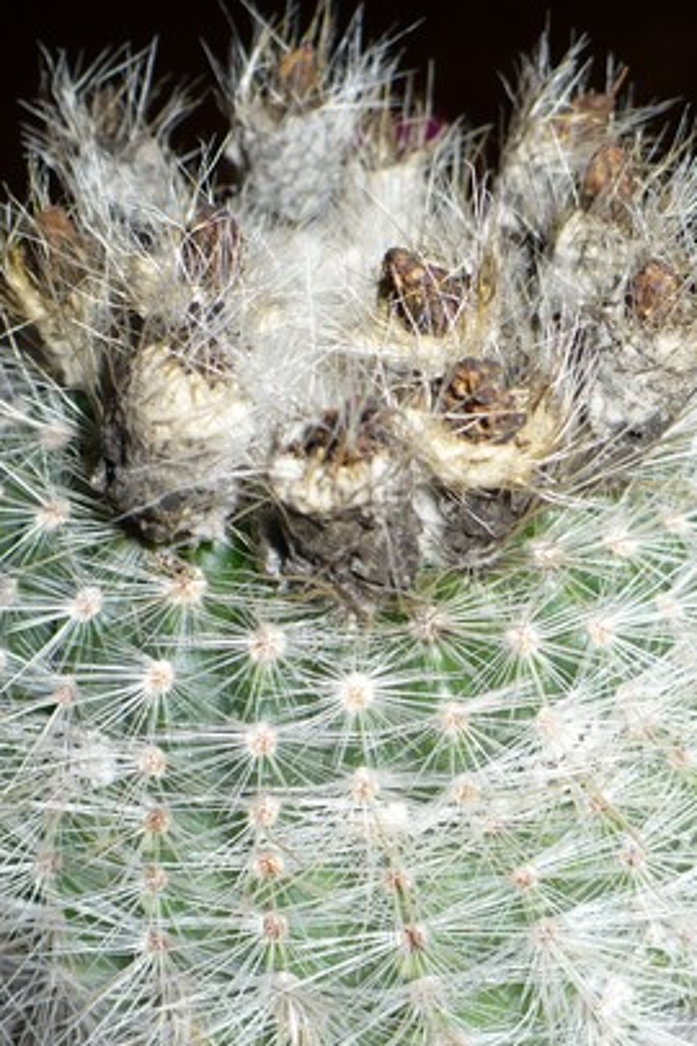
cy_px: 635
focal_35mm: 57
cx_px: 367
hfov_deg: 23.8
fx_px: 1655
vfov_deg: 34.9
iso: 100
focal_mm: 6.1
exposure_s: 1/30
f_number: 2.8
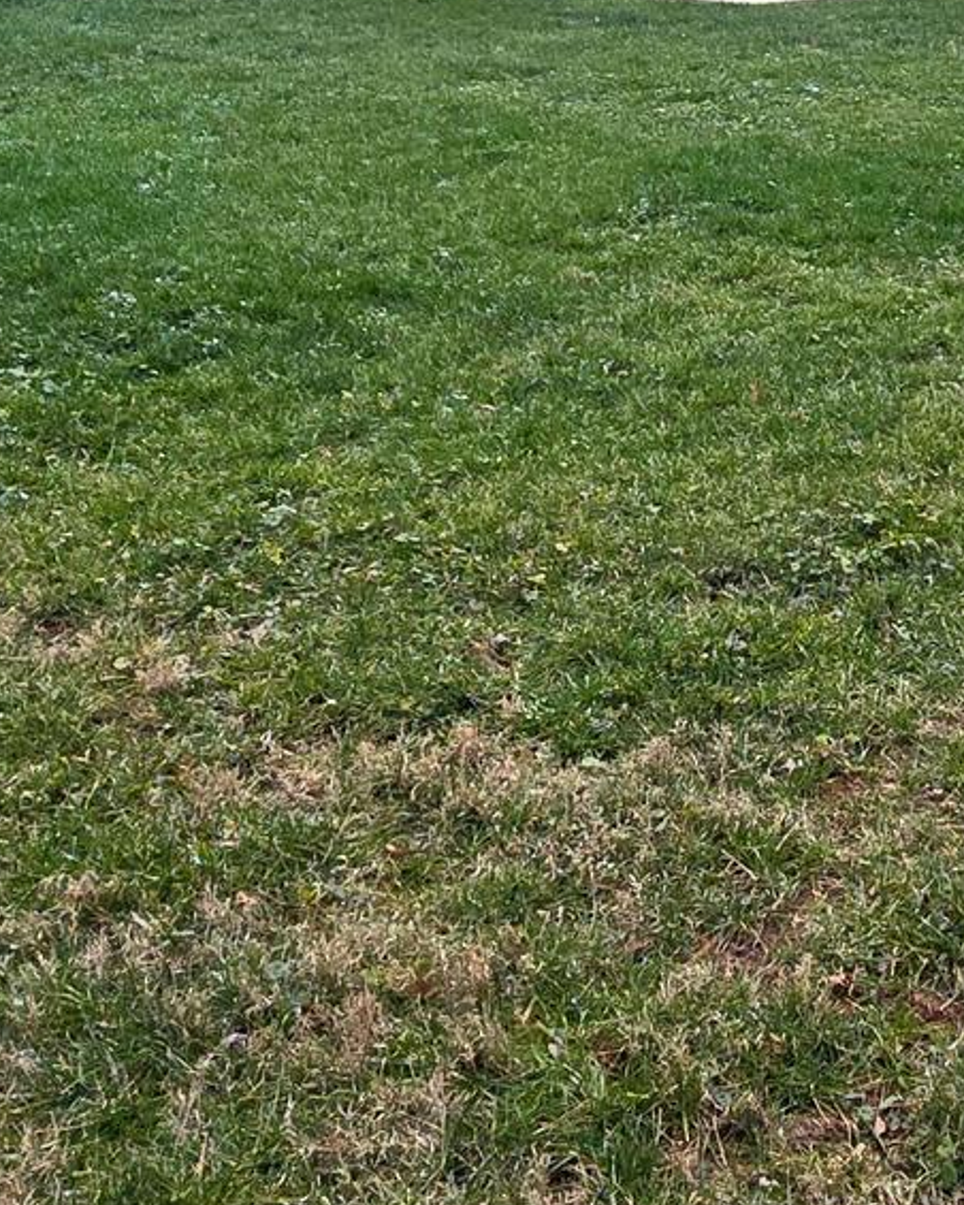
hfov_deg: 32.0
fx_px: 1641
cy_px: 70
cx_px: 751
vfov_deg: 37.1
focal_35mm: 46
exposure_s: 1/408
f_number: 2.2
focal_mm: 2.2
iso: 50
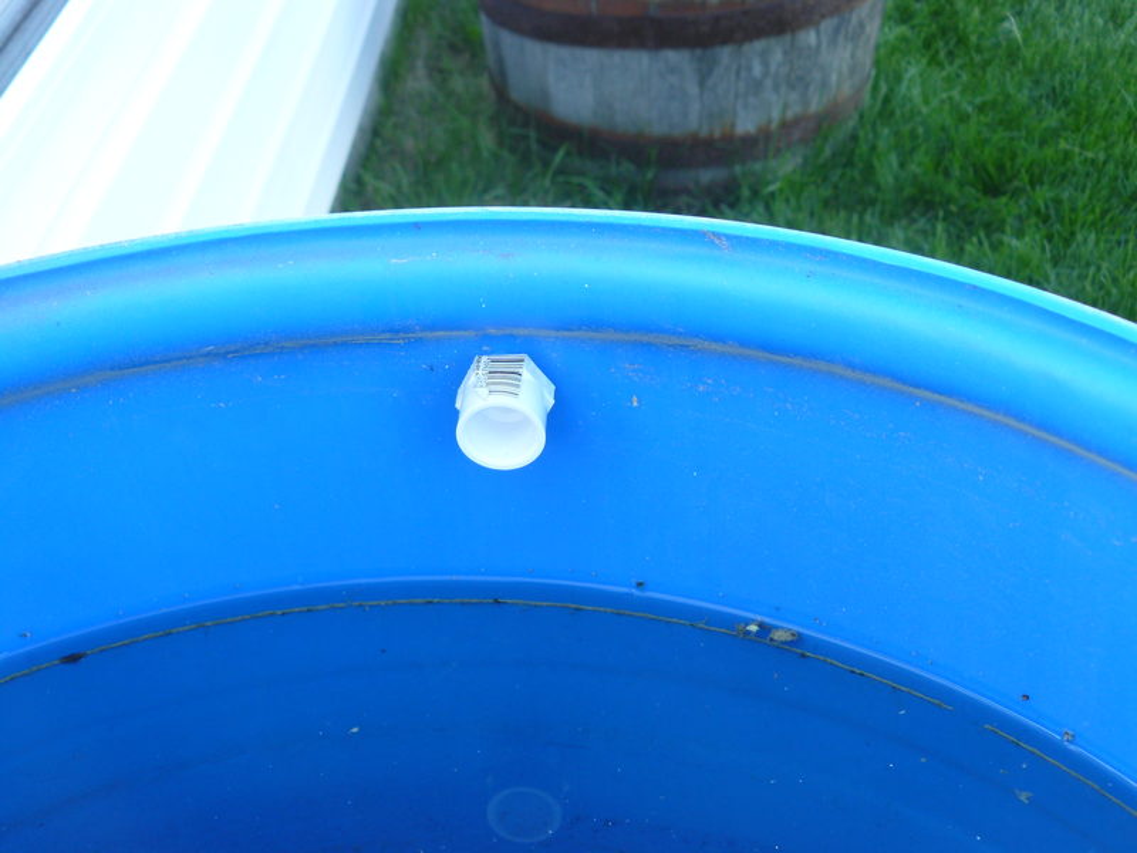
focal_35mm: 54
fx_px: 1774
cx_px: 568
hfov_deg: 35.5
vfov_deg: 27.0
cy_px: 426
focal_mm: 9.1
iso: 100
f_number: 2.8
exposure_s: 1/60
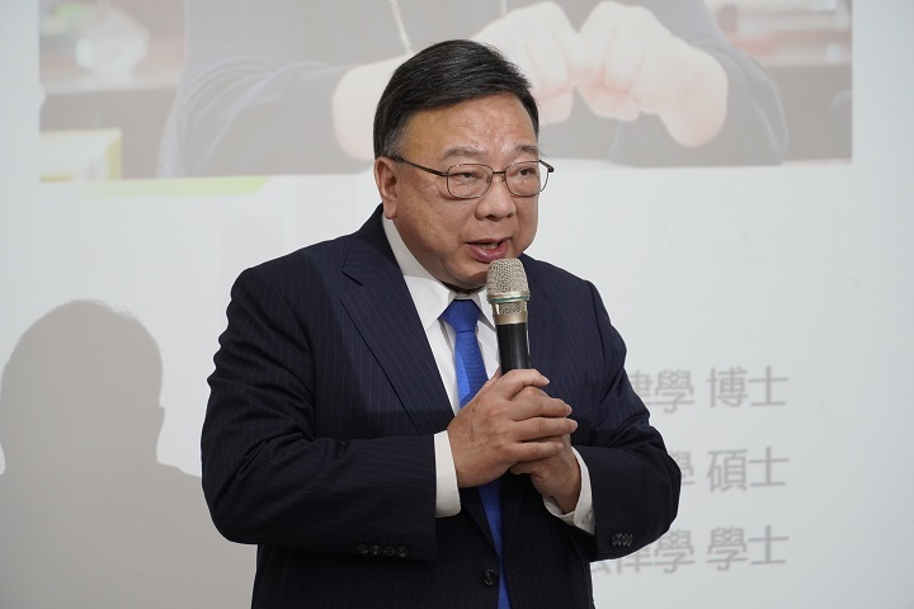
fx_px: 3351
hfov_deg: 15.5
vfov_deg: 10.4
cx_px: 457
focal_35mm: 132
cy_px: 304
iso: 1000
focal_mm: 88
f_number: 5.6
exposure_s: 1/160
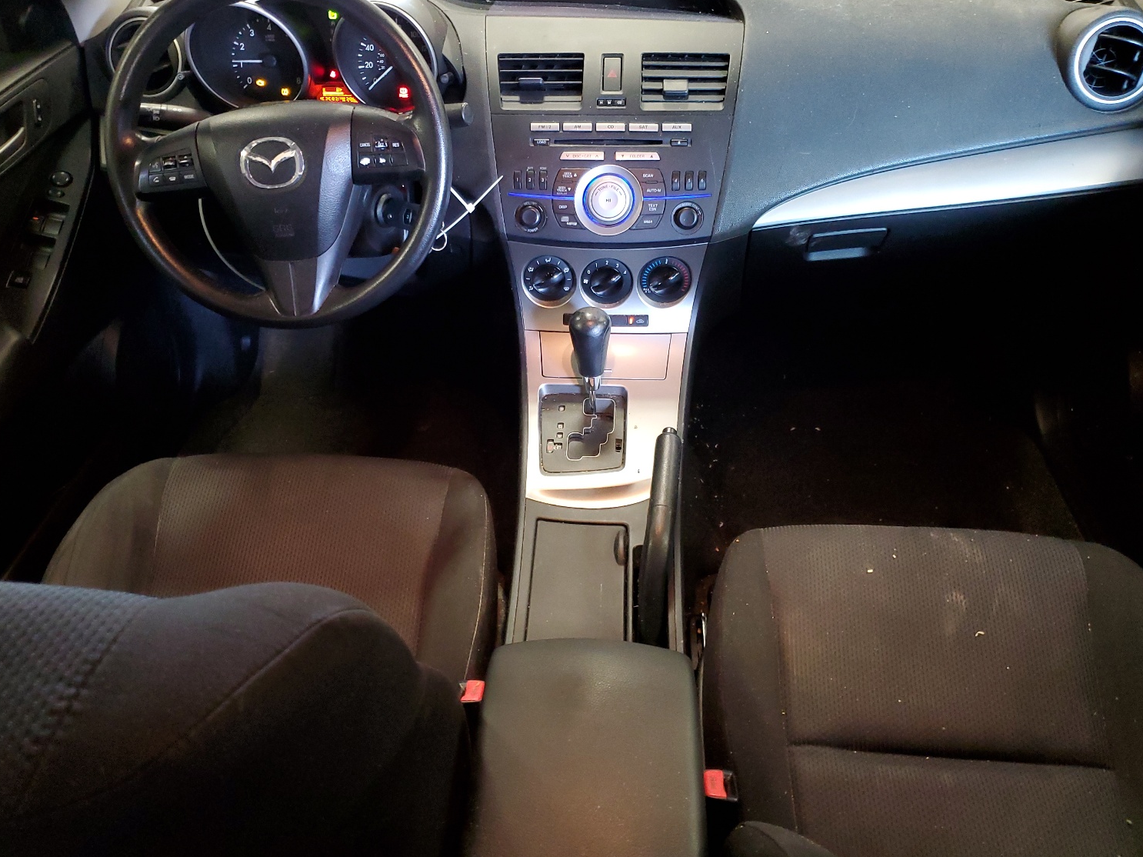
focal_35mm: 28
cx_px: 567
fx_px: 924
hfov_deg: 63.5
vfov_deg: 49.7
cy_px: 399
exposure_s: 1/20
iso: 286
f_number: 1.5
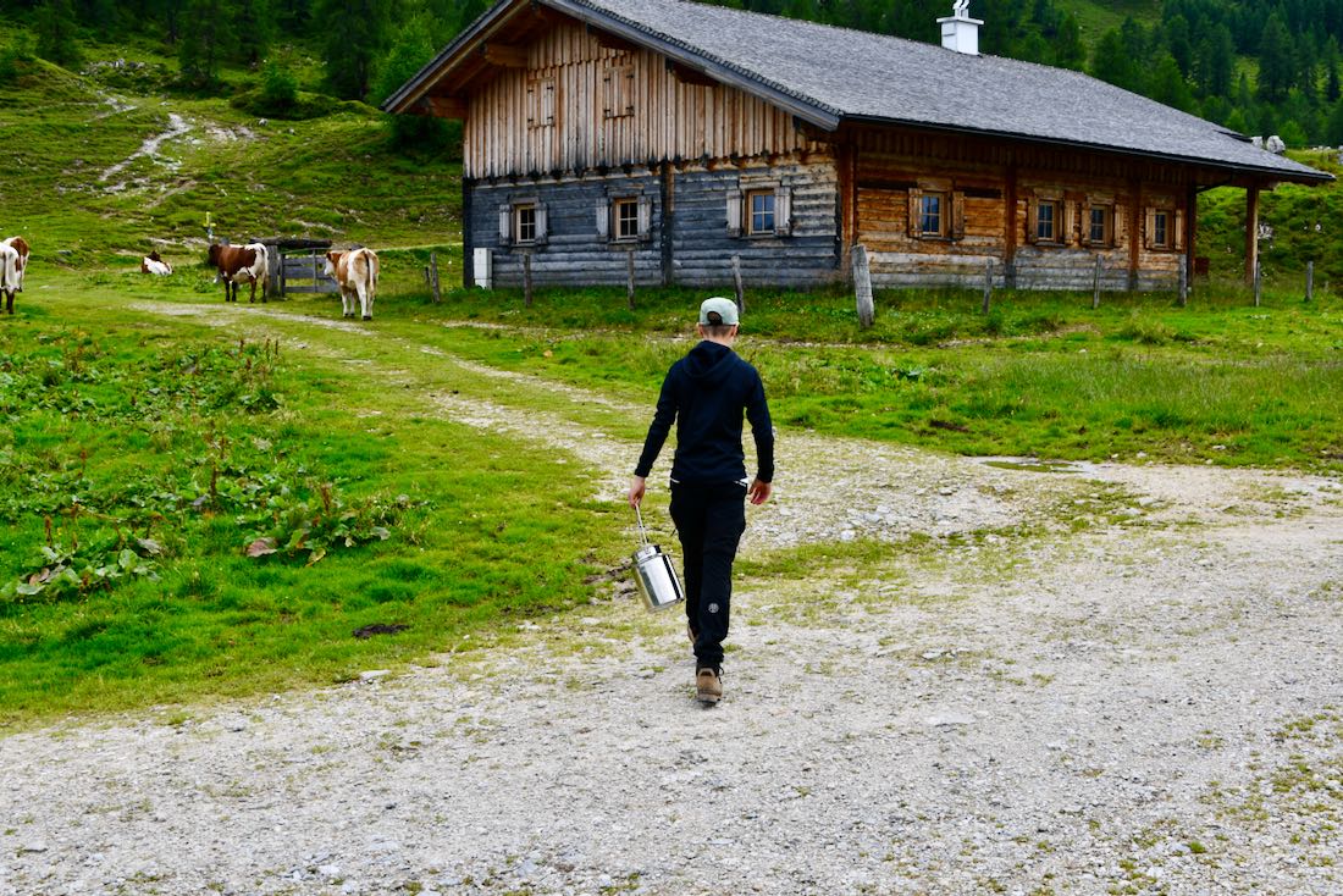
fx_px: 1567
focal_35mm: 42
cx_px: 672
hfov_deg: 46.4
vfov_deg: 31.9
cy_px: 448
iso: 110
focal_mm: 28
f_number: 8
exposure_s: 1/250
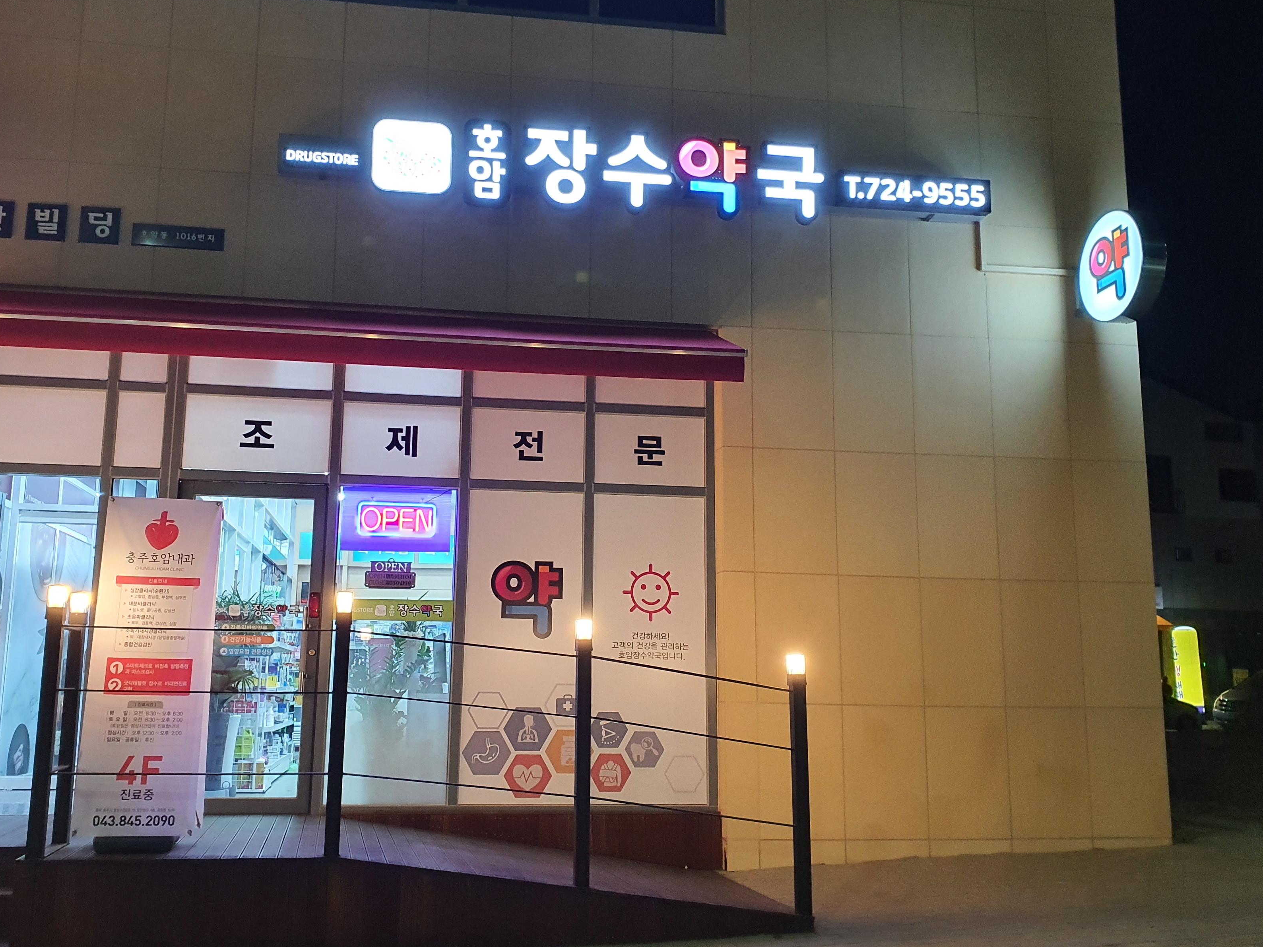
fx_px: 1204
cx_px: 587
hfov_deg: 55.3
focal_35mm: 33
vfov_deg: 42.9
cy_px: 462
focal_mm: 4.3
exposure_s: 1/40
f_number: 2.4
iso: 500
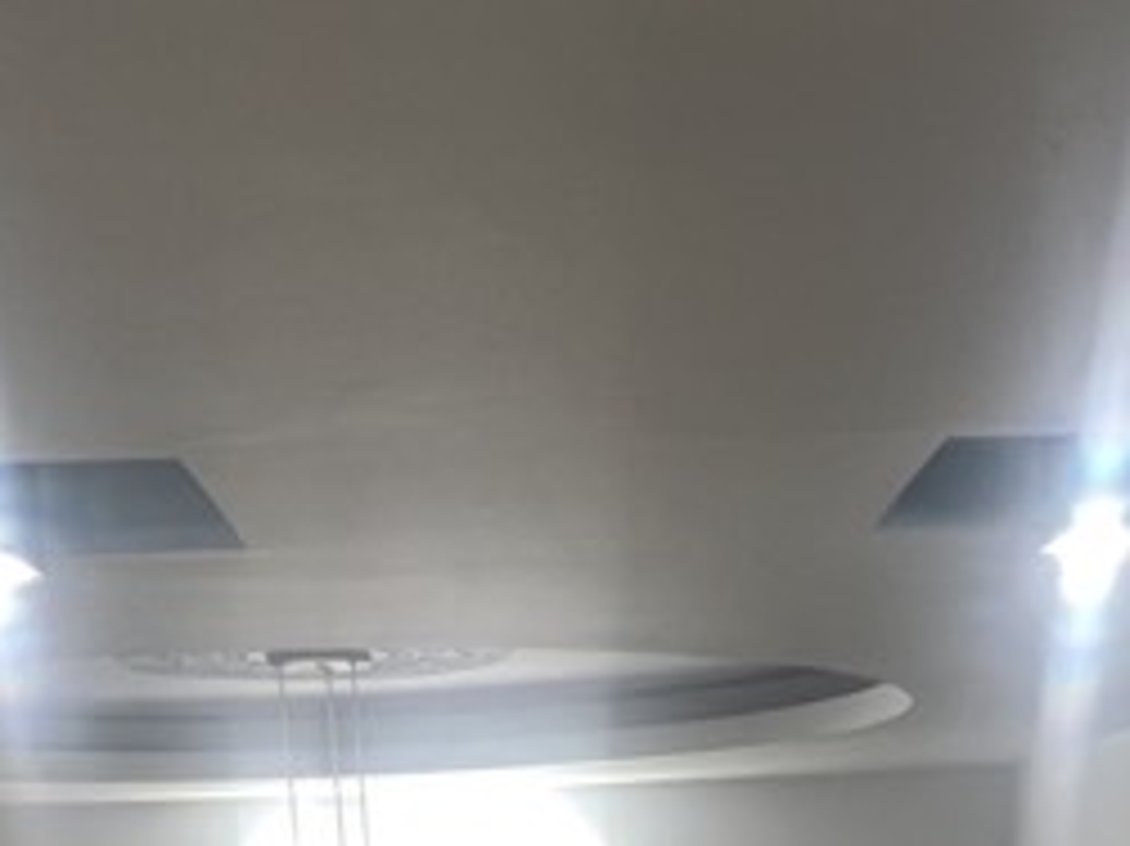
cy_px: 1620
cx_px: 635
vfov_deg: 19.0
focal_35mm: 53
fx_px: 1729
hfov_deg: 36.1
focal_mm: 1.57
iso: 160
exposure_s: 1/50
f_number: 1.8
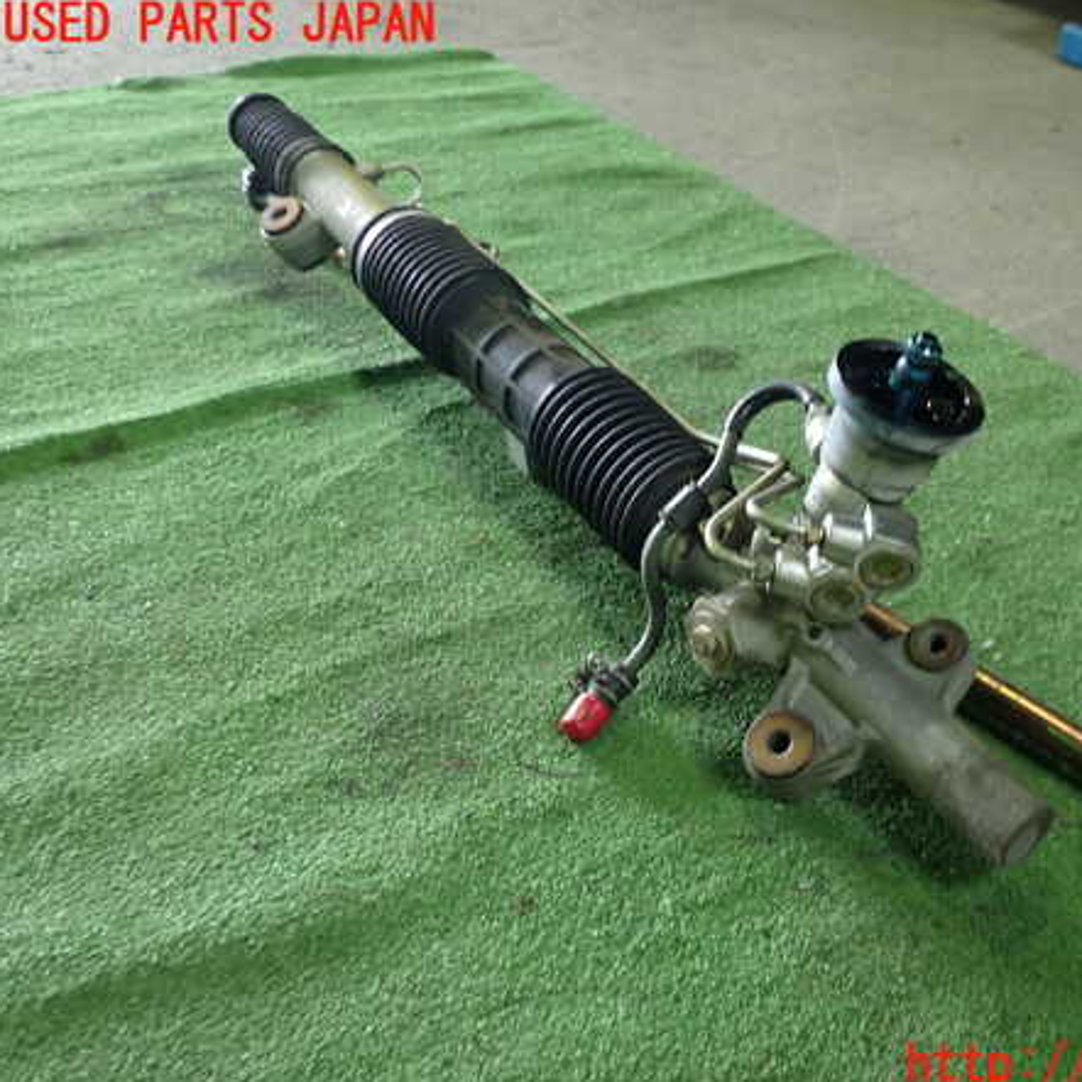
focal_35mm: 36
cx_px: 725
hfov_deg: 45.3
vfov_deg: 46.0
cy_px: 546
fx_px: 1273
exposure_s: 1/30
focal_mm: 5.4
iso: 400
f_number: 2.3
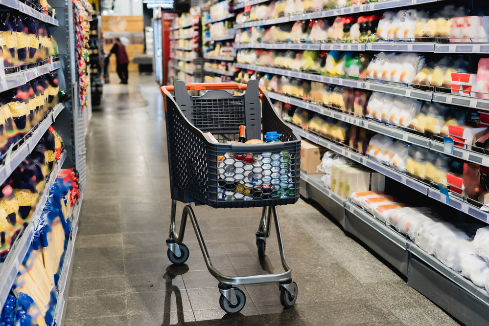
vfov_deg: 27.0
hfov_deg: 39.6
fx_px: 679
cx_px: 244
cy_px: 163
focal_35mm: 50
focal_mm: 50
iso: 400
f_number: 3.5
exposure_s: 1/100
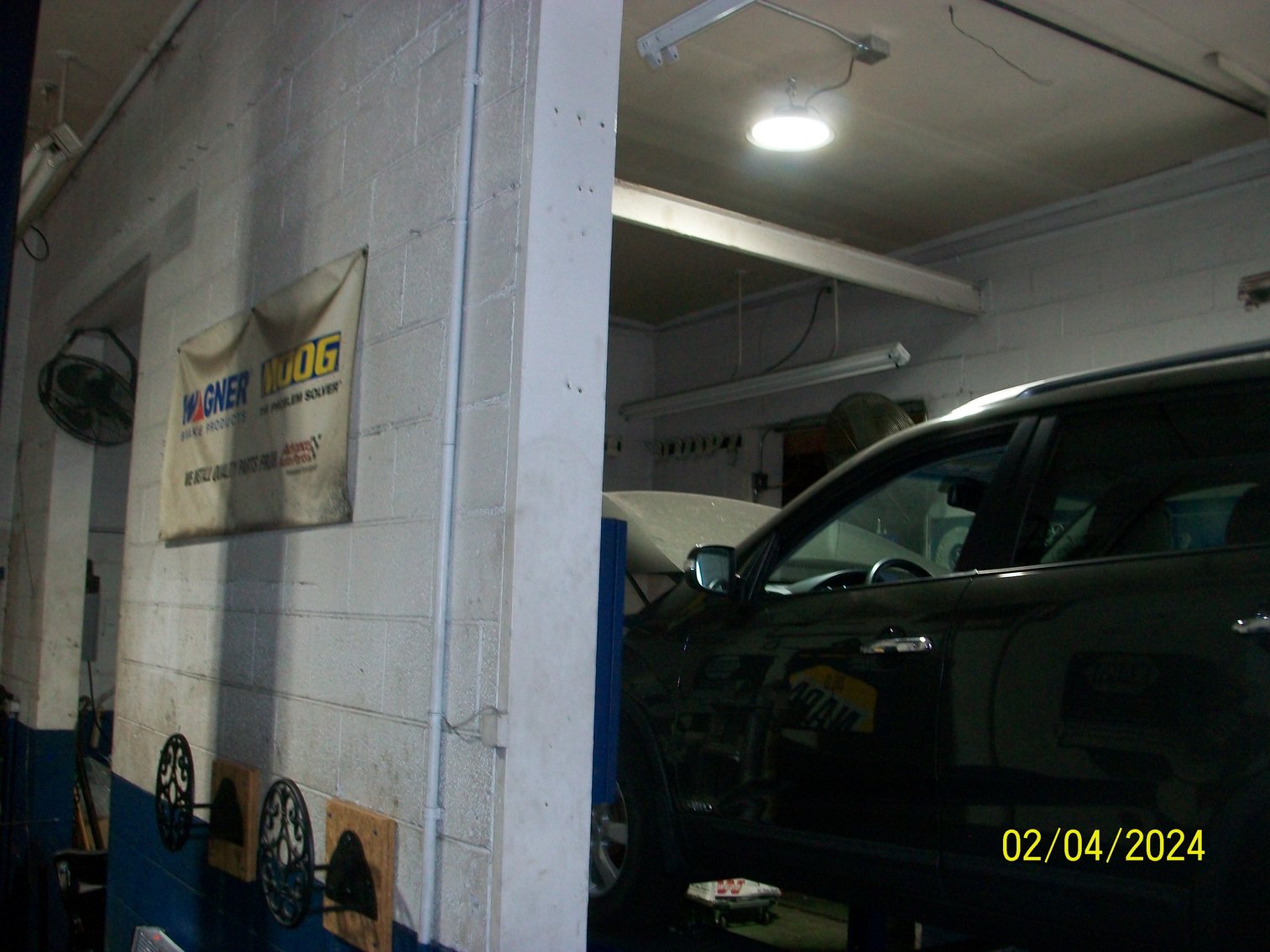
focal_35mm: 34
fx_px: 1247
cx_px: 635
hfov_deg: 54.0
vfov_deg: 41.8
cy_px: 476
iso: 120
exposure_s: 1/60
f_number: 2.8
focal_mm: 5.7
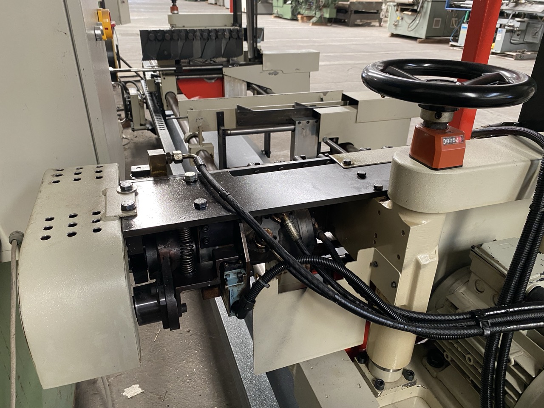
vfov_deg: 53.1
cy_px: 204
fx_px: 409
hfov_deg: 67.3
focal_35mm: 26
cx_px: 272
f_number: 1.8
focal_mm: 4.25
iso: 250
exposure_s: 1/60
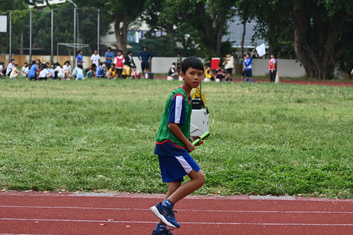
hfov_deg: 14.4
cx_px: 176
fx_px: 1397
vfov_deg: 9.6
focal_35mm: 142
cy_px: 118
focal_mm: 95
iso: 500
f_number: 4.5
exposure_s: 1/1000
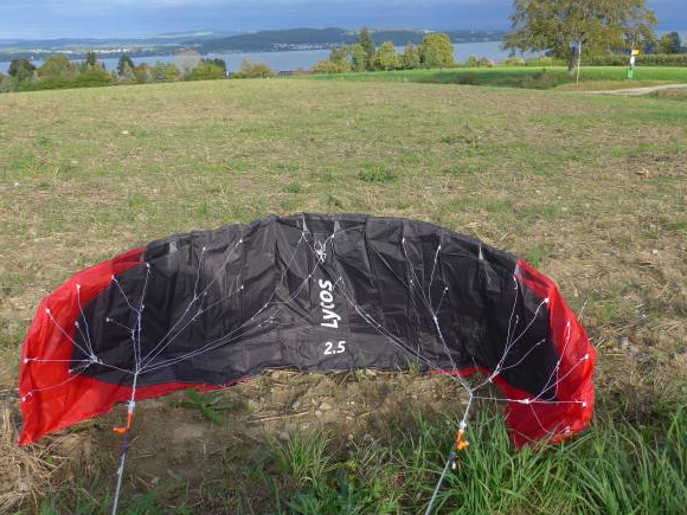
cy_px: 232
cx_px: 317
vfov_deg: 44.1
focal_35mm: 32
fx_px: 635
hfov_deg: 56.8
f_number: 2.8
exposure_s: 1/500
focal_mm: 6
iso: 80
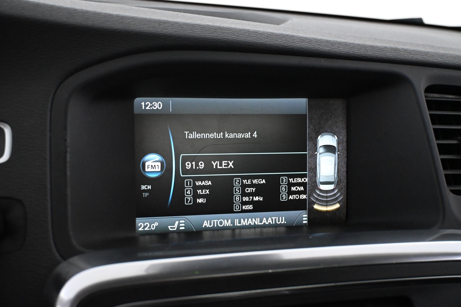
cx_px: 230
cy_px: 154
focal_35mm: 42
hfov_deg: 46.4
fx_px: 538
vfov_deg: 31.9
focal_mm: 28
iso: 5600
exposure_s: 1/60
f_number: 4.5
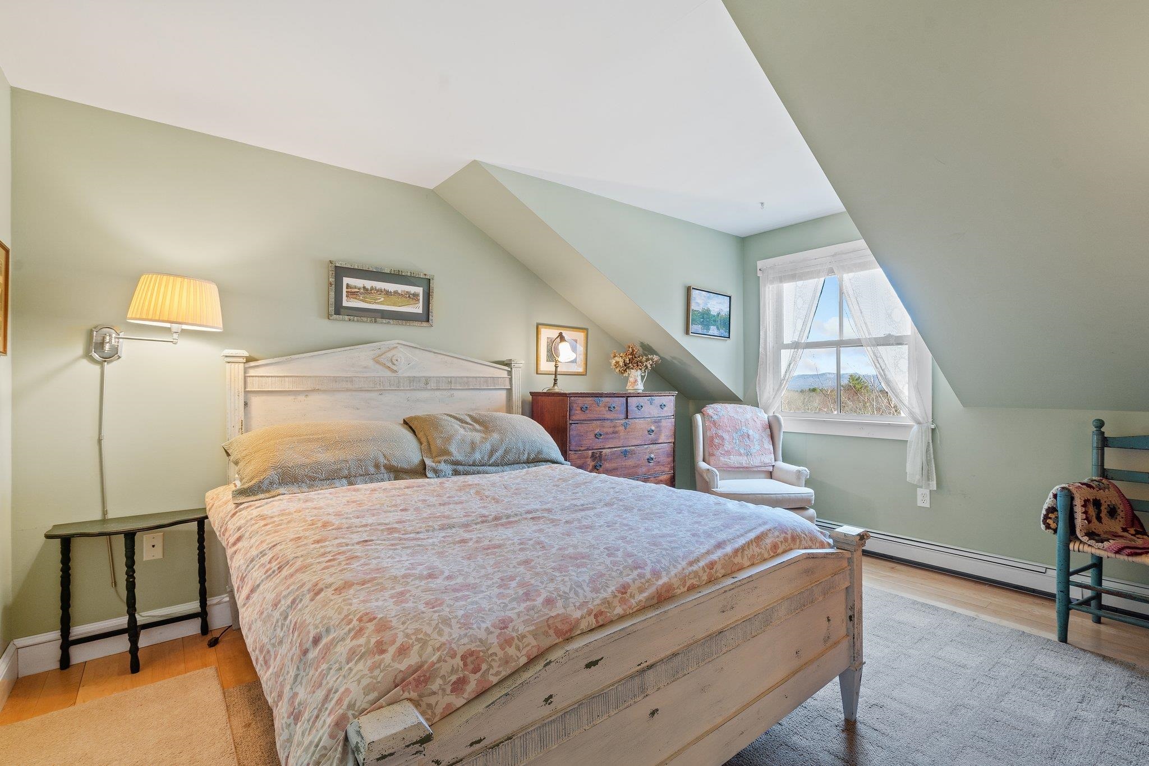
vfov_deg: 73.7
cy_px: 383
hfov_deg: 96.7
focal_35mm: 16
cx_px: 574
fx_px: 511
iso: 320
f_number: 8
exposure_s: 1/2
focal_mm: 16
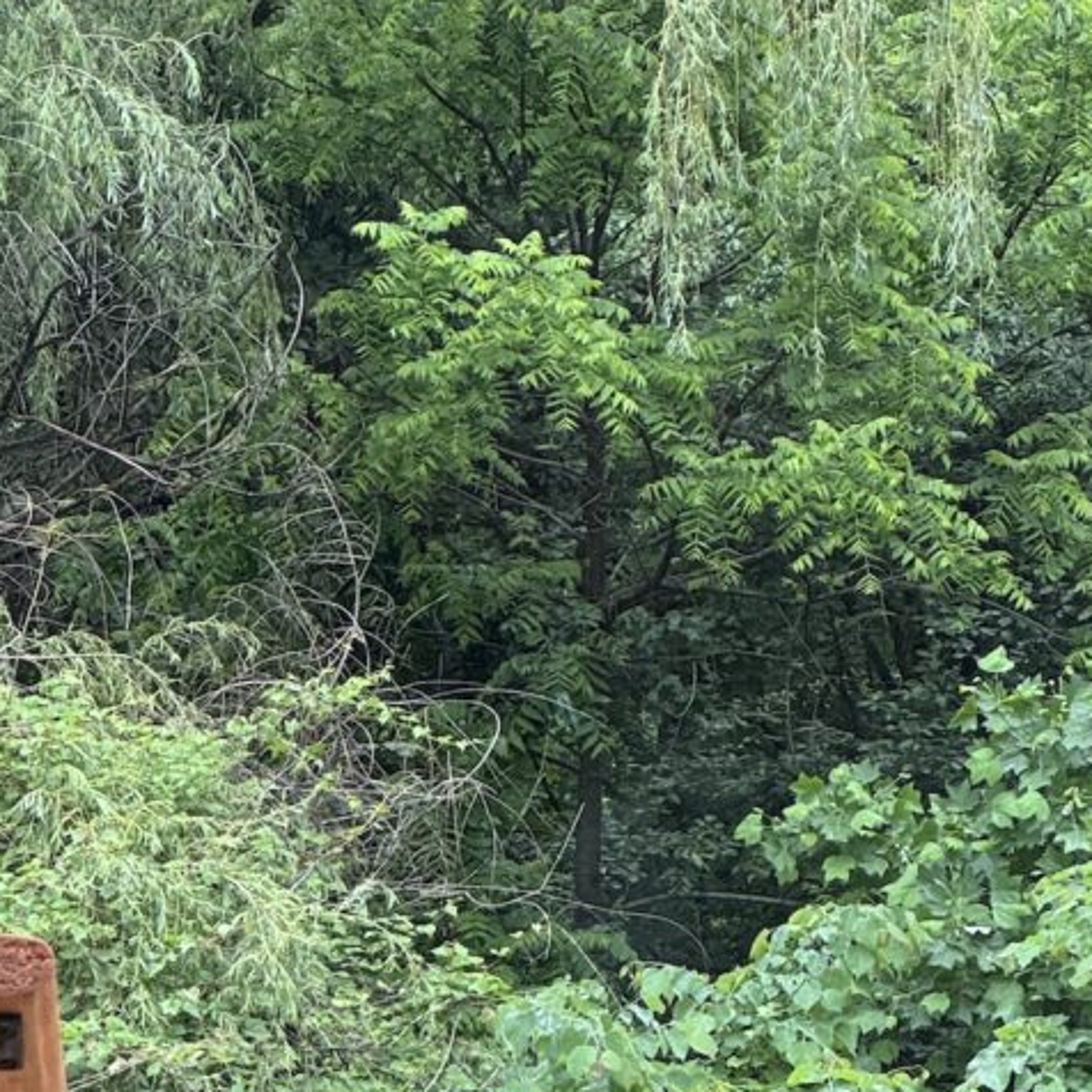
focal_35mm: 183
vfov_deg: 9.4
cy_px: 1337
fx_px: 6531
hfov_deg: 9.6
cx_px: 576
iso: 100
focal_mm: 9
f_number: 2.8
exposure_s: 1/99
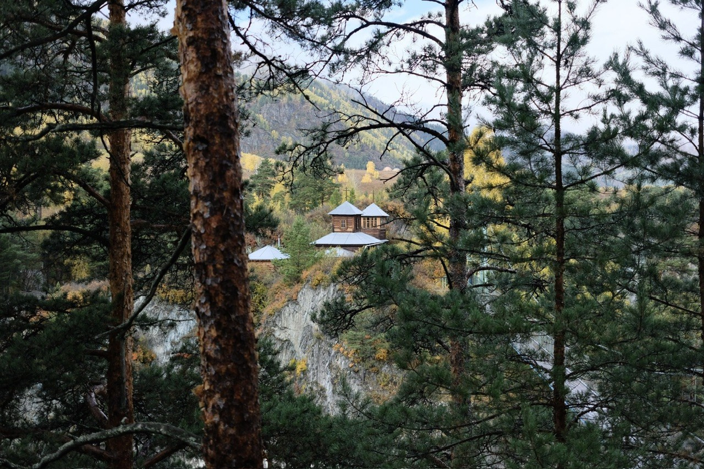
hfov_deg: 47.4
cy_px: 234
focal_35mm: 41
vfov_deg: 32.6
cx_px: 352
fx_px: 802
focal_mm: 27
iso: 800
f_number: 2.8
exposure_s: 1/2000
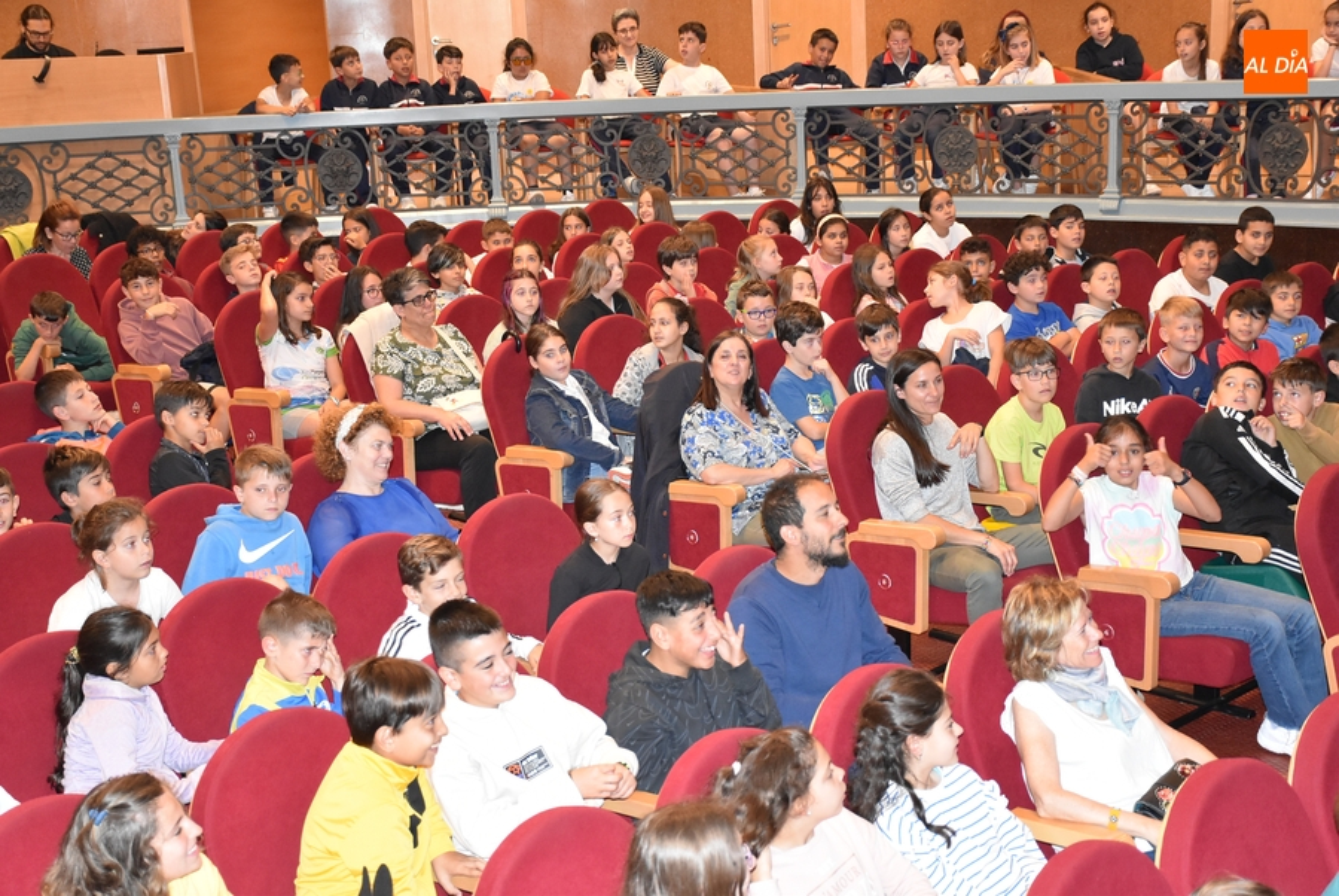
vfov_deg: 22.7
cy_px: 448
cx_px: 670
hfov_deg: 33.4
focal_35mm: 60
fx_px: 2234
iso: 2800
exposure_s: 1/60
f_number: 4.5
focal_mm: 40
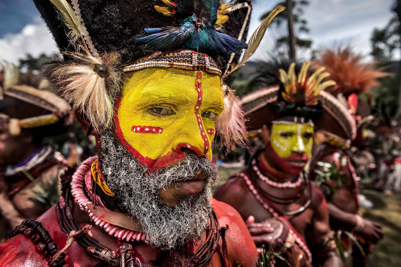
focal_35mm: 29
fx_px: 323
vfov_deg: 45.0
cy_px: 134
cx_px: 200
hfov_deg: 63.6
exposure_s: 1/1000
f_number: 5.6
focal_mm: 29
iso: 220
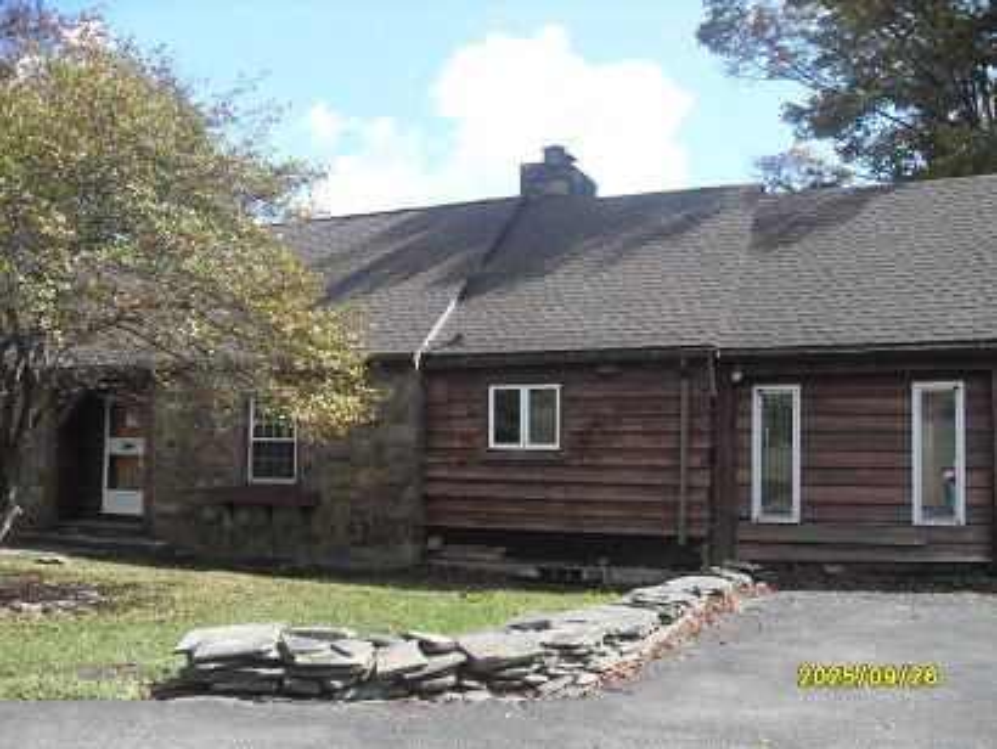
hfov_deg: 53.9
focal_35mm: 34
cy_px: 374
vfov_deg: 41.8
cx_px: 498
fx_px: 980
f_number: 2.8
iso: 80
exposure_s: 1/350
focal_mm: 6.3
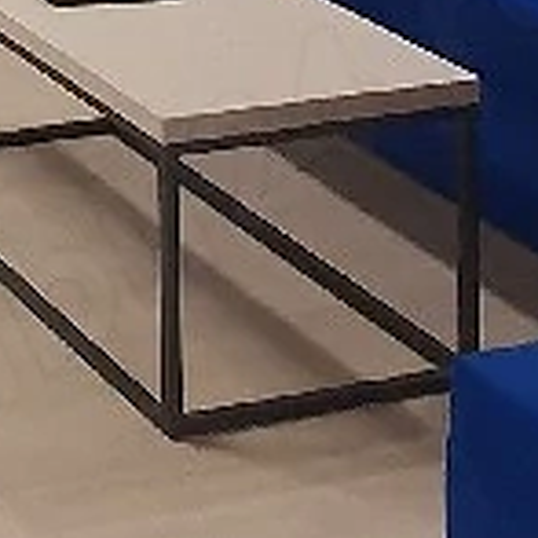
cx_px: -509
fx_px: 1829
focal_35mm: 104
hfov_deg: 14.2
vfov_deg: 13.7
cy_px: -598
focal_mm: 1.8
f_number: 2.2
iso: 200
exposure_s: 1/50
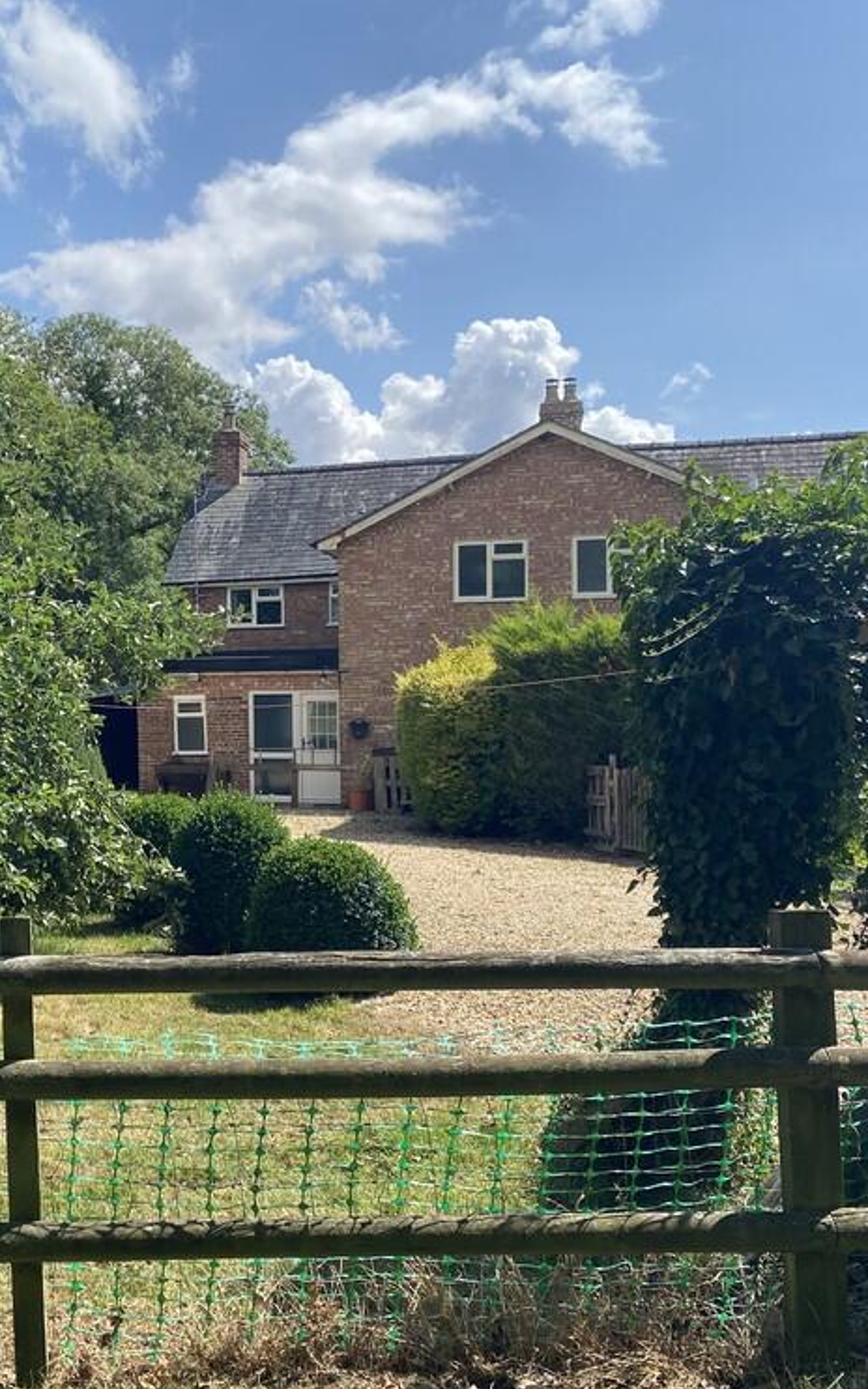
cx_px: 90
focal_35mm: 38
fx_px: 1439
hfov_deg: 32.0
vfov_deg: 51.5
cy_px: 716
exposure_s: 1/2625
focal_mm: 4.25
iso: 32
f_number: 1.8
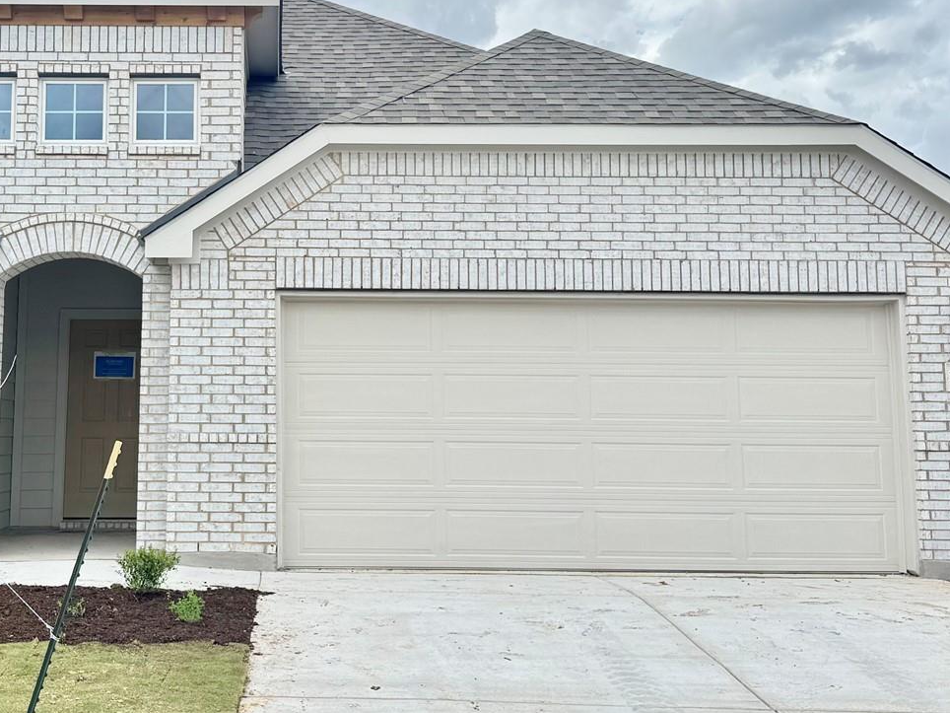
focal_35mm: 51
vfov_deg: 28.4
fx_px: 1400
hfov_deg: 36.9
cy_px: 234
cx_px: 276
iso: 80
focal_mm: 6.76
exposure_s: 1/3096
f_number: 1.78
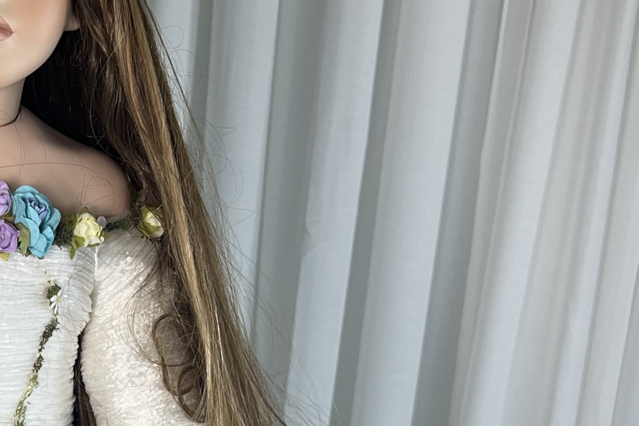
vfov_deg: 14.2
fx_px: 1651
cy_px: 526
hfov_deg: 20.8
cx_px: -69
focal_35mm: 93
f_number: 1.5
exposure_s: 1/100
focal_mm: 5.7
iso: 40
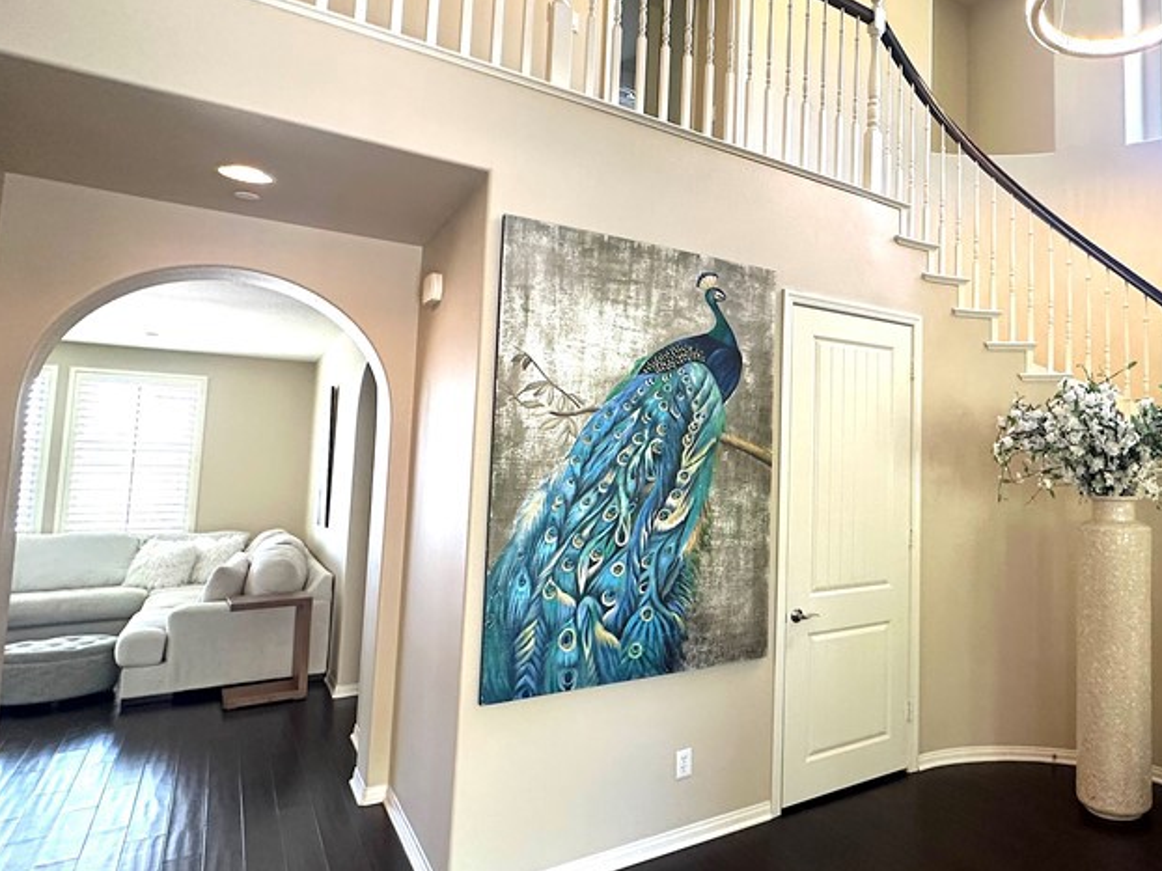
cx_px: 875
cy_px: 412
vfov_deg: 58.8
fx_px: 772
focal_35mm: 23
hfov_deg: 69.0
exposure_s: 1/120
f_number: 2.2
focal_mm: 2.22
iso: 200
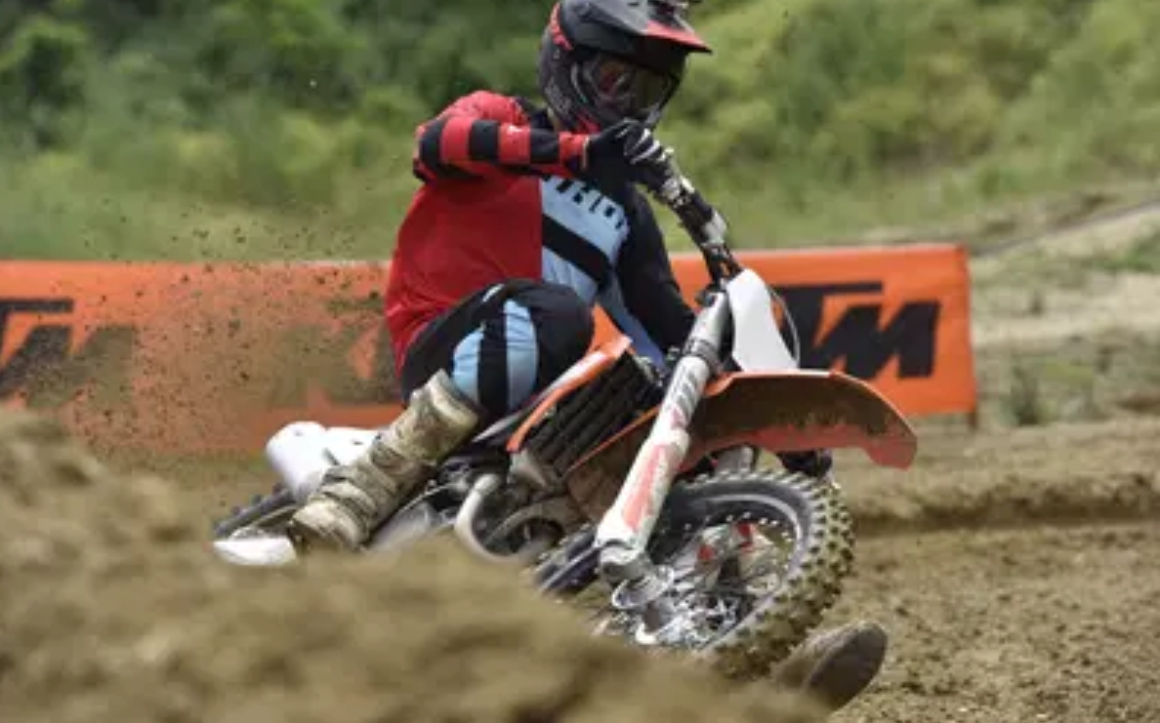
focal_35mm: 134
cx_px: 577
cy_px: 347
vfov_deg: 9.8
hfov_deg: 15.6
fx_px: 4234
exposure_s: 1/1600
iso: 200
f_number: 5
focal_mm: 130
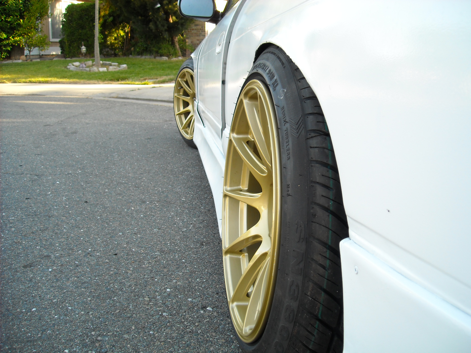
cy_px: 176
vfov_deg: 40.7
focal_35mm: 35
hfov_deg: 52.6
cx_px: 236
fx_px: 476
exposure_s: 1/96
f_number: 2.8
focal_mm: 5.7
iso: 64
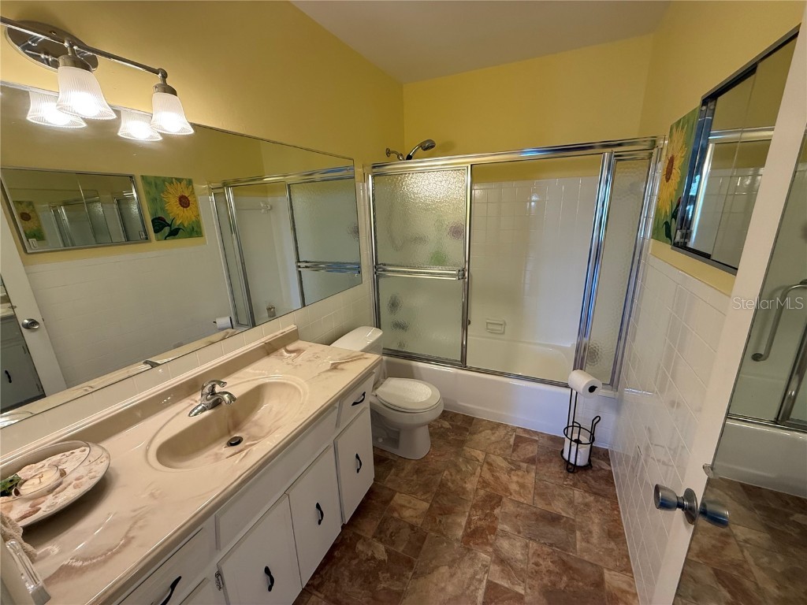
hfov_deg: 102.1
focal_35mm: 14
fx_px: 326
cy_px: 302
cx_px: 404
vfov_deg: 85.7
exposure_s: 1/120
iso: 160
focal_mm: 2.22
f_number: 2.2
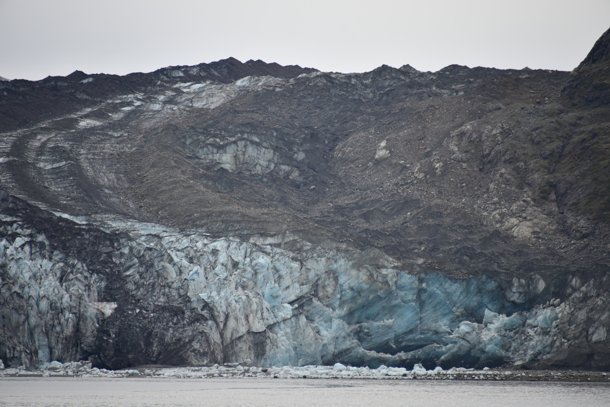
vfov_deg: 4.6
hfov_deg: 6.9
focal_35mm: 300
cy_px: 204
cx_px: 305
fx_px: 5084
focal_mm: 300
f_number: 5.6
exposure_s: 1/640
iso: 320
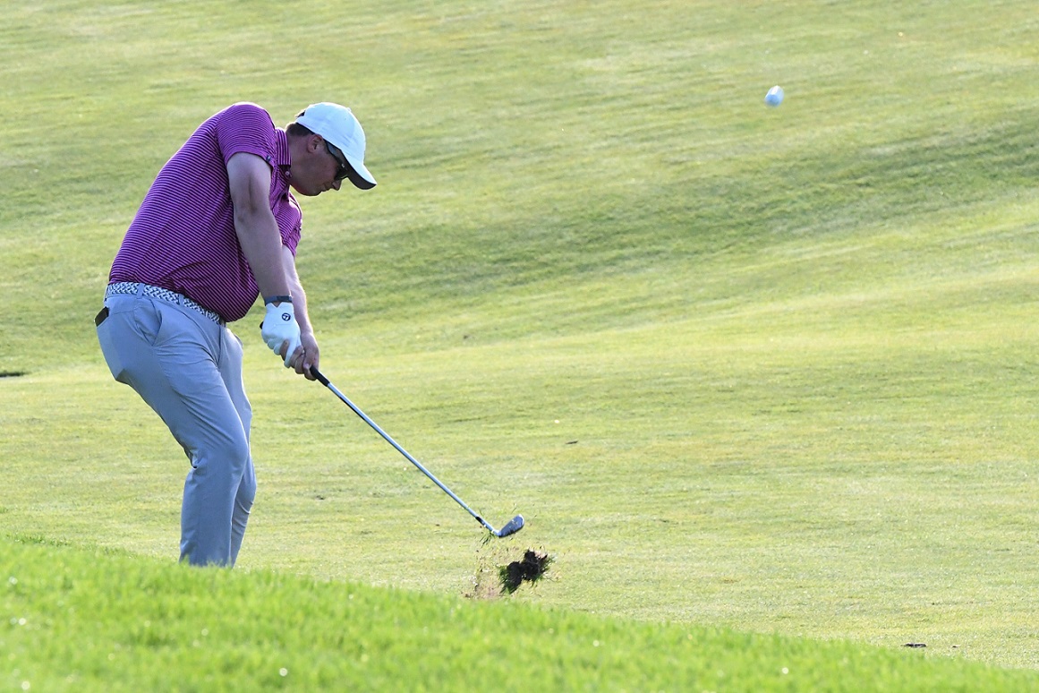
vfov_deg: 4.6
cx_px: 520
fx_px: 8658
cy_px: 346
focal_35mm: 300
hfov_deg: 6.9
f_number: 10
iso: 3200
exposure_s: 1/1000
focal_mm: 200
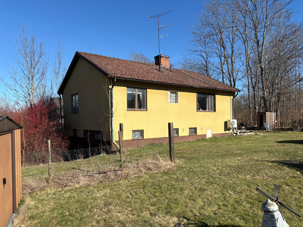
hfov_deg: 67.3
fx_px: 228
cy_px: 114
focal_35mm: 26
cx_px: 152
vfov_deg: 53.1
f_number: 1.6
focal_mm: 5.96
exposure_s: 1/3448
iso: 50
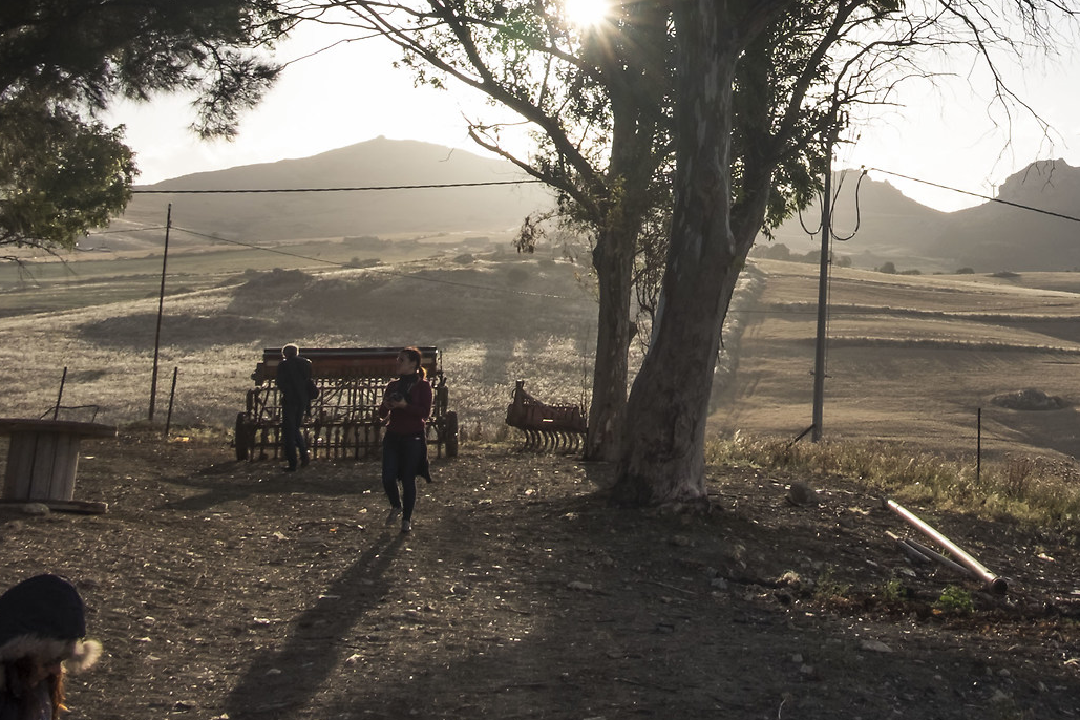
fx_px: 1890
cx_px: 891
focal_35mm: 63
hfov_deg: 31.0
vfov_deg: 20.4
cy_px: -97
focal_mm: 18
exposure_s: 1/80
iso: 200
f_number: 16
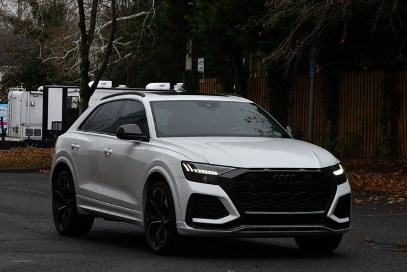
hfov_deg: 14.9
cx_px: 204
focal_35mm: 138
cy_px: 136
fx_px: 1560
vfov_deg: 9.9
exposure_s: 1/250
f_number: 8
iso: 200
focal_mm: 92
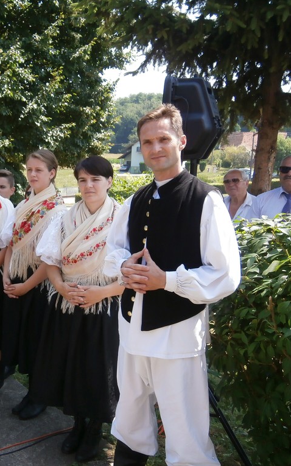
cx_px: -10
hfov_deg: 27.3
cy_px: 233
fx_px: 558
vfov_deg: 45.3
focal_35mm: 44
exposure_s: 1/320
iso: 80
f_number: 2.9
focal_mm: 5.5
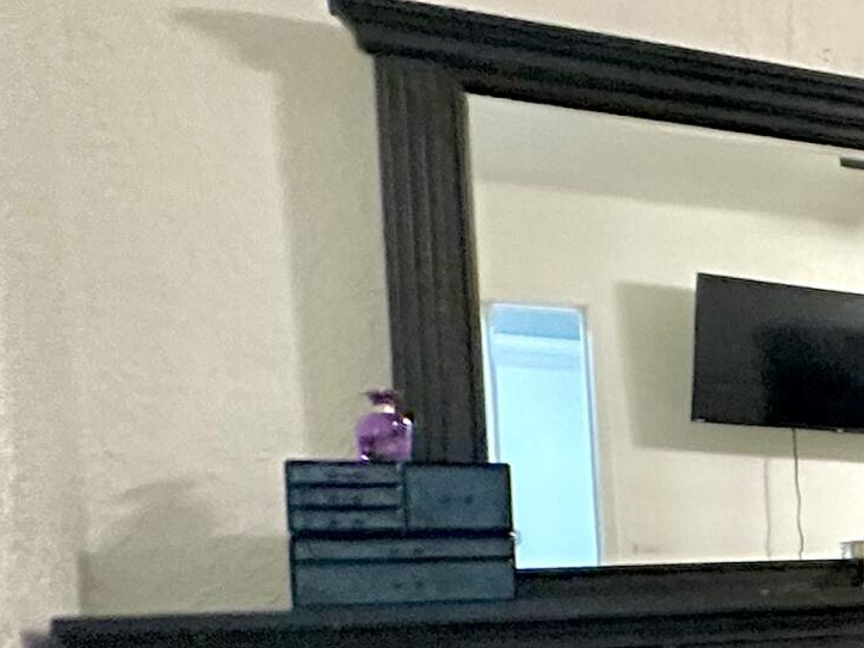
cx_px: 1739
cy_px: 580
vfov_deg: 24.5
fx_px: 1448
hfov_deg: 19.1
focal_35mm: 58
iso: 500
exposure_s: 1/60
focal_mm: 2.22
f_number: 2.2
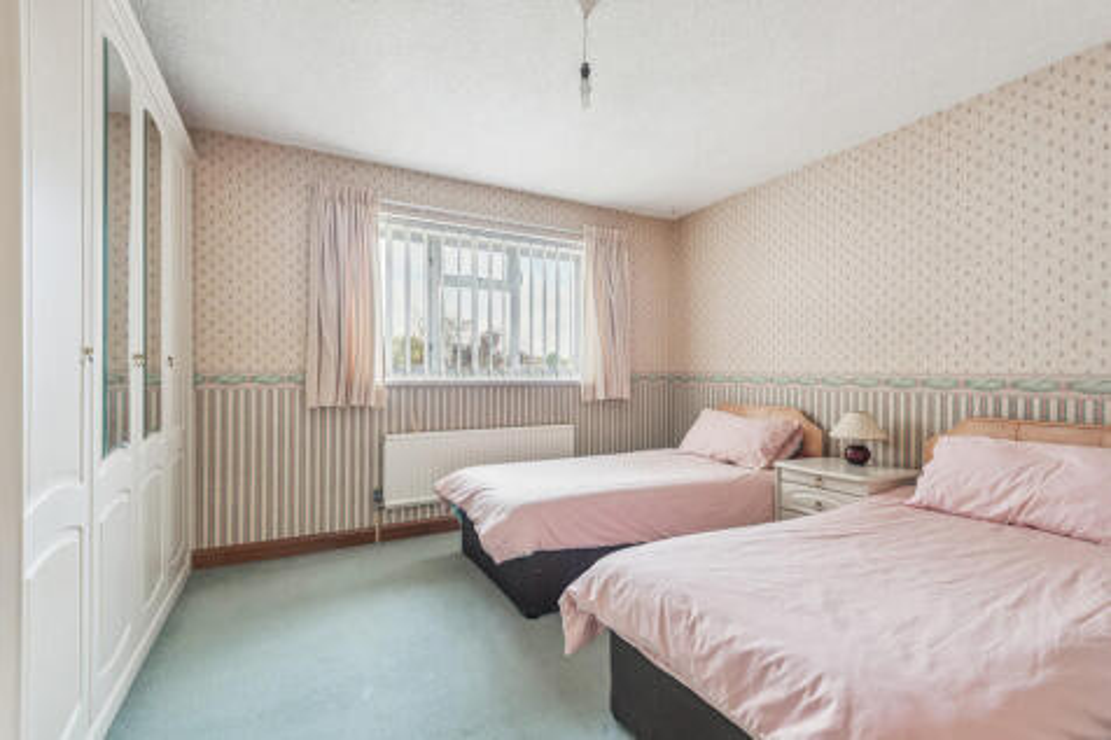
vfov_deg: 73.7
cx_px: 556
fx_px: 494
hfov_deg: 96.8
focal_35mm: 16
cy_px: 370
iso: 100
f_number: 9
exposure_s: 1/13
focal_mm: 16
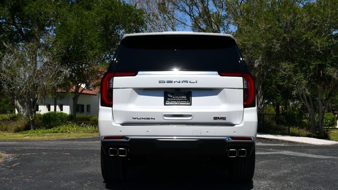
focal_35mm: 51
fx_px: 457
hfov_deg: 40.6
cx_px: 167
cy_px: 103
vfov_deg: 23.5
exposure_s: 1/400
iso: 100
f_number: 10
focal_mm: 24
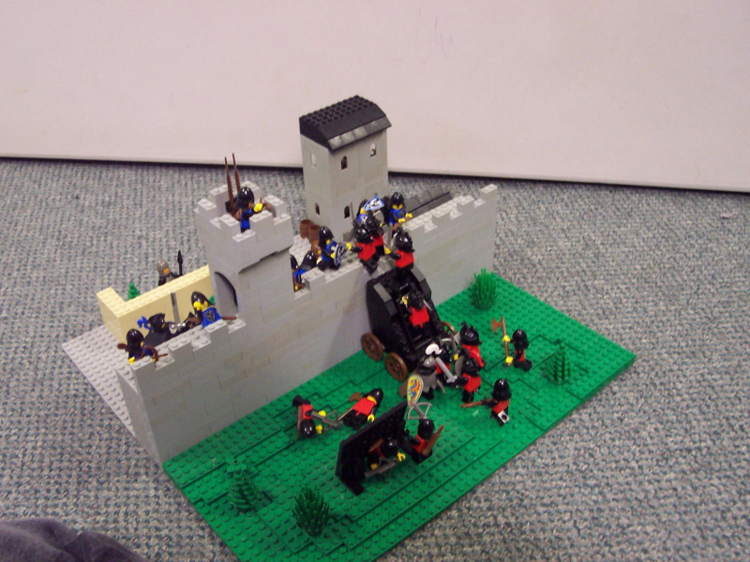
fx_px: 802
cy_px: 281
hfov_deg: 50.1
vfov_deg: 38.7
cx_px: 375
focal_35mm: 37
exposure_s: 1/10
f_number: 2.8
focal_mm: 5.6
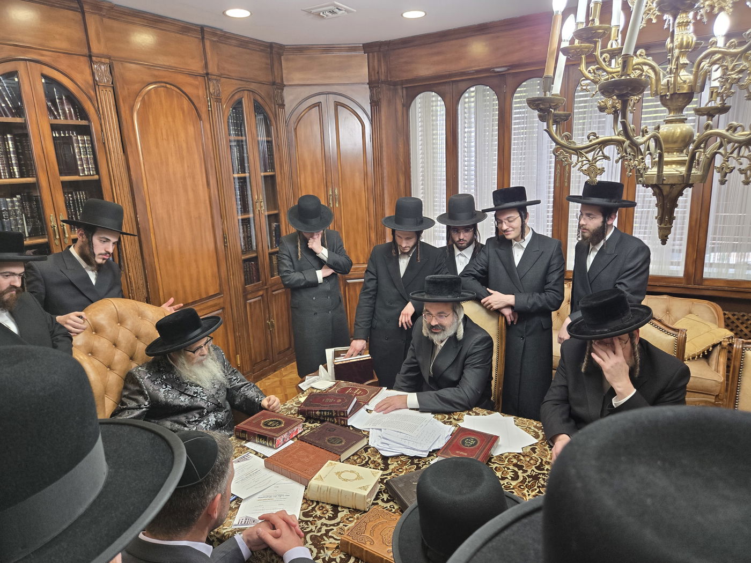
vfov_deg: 58.9
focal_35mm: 23
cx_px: 376
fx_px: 499
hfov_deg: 73.9
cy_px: 282
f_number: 1.8
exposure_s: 1/120
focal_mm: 5.4
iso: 160
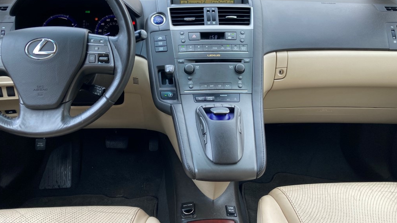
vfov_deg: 37.5
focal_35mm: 31
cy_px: 83
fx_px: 326
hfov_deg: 62.6
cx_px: 198
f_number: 1.8
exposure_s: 1/121
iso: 40
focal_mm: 3.99
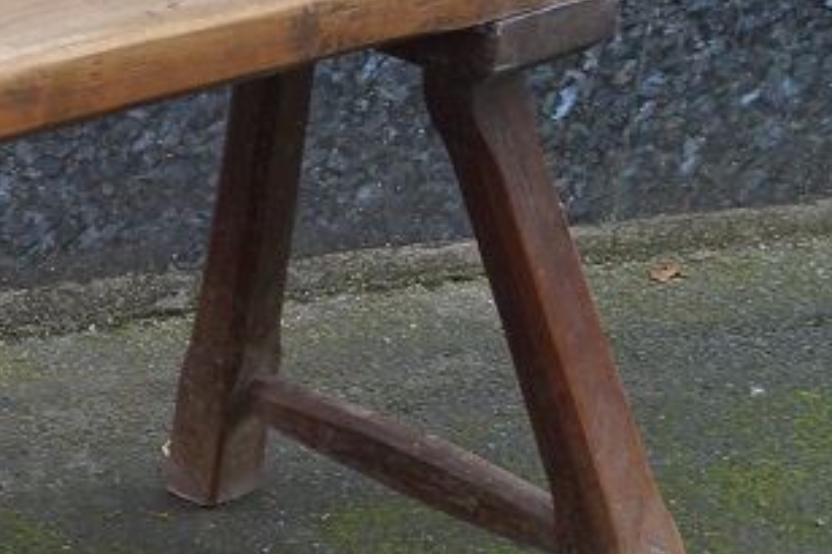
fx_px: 3649
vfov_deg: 8.5
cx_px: -846
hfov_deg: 11.6
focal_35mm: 158
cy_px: 840
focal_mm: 22
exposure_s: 1/60
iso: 250
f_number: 4
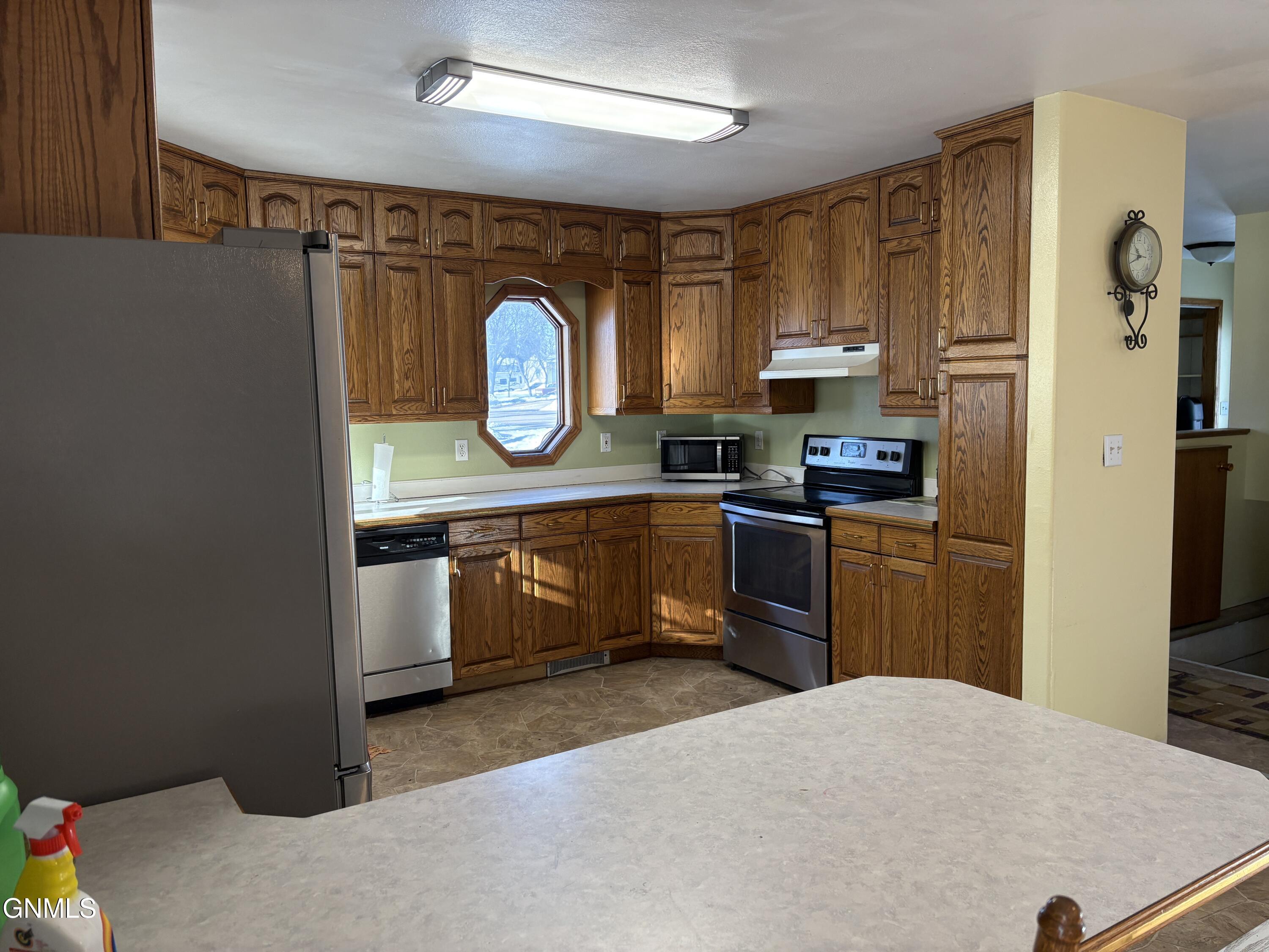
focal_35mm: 26
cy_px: 476
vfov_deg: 53.1
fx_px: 953
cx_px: 634
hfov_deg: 67.3
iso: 125
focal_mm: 5.96
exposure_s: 1/156
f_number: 1.6
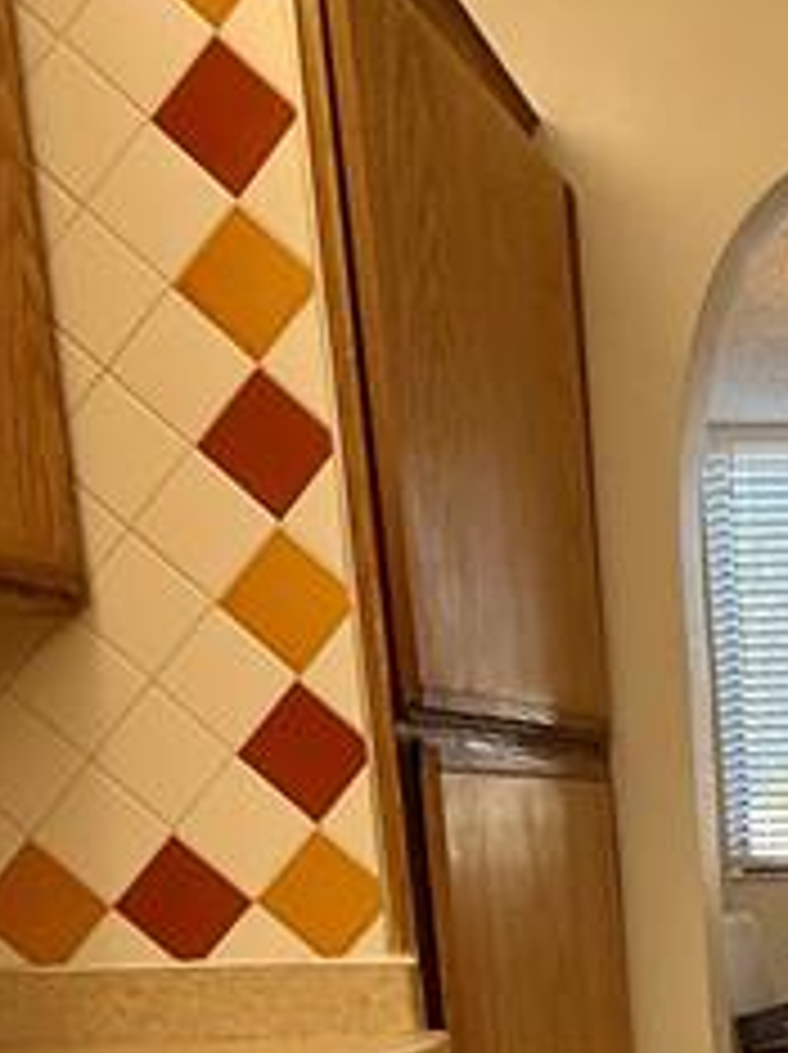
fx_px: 1399
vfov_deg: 37.3
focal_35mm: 46
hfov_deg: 25.6
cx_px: 1099
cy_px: 1030
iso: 250
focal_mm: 2.22
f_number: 2.2
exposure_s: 1/120
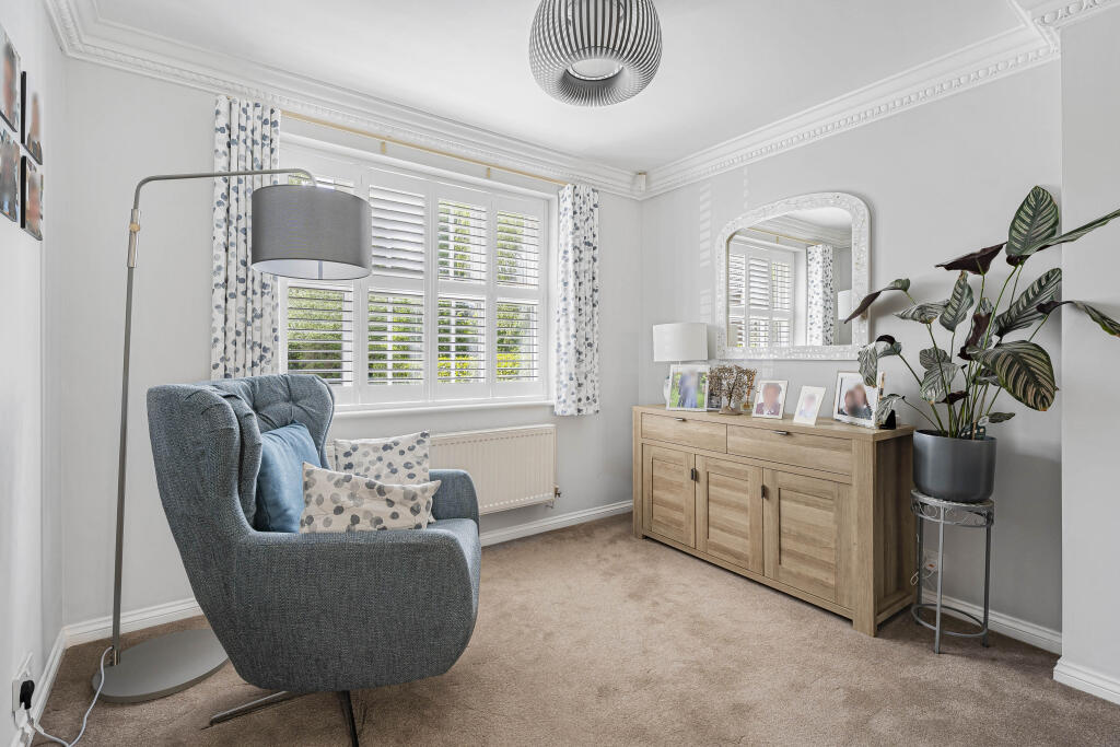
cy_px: 374
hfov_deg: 96.7
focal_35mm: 16
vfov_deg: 73.8
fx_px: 498
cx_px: 560
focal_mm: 16
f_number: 9
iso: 100
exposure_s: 1/6
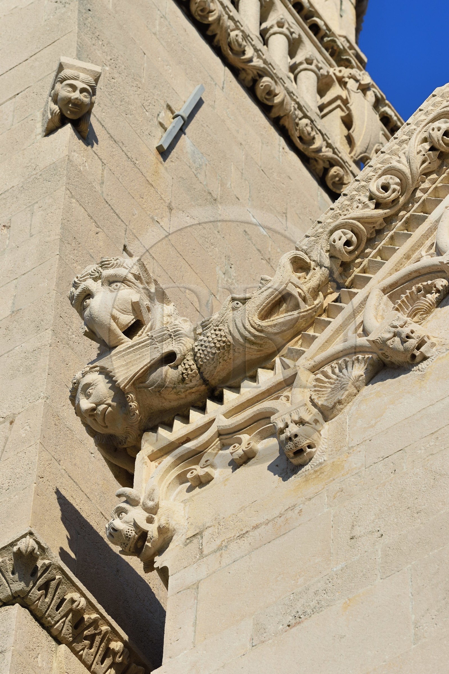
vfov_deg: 10.3
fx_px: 3746
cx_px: 224
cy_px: 337
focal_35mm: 200
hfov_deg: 6.9
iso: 200
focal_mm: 200
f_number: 10
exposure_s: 1/320
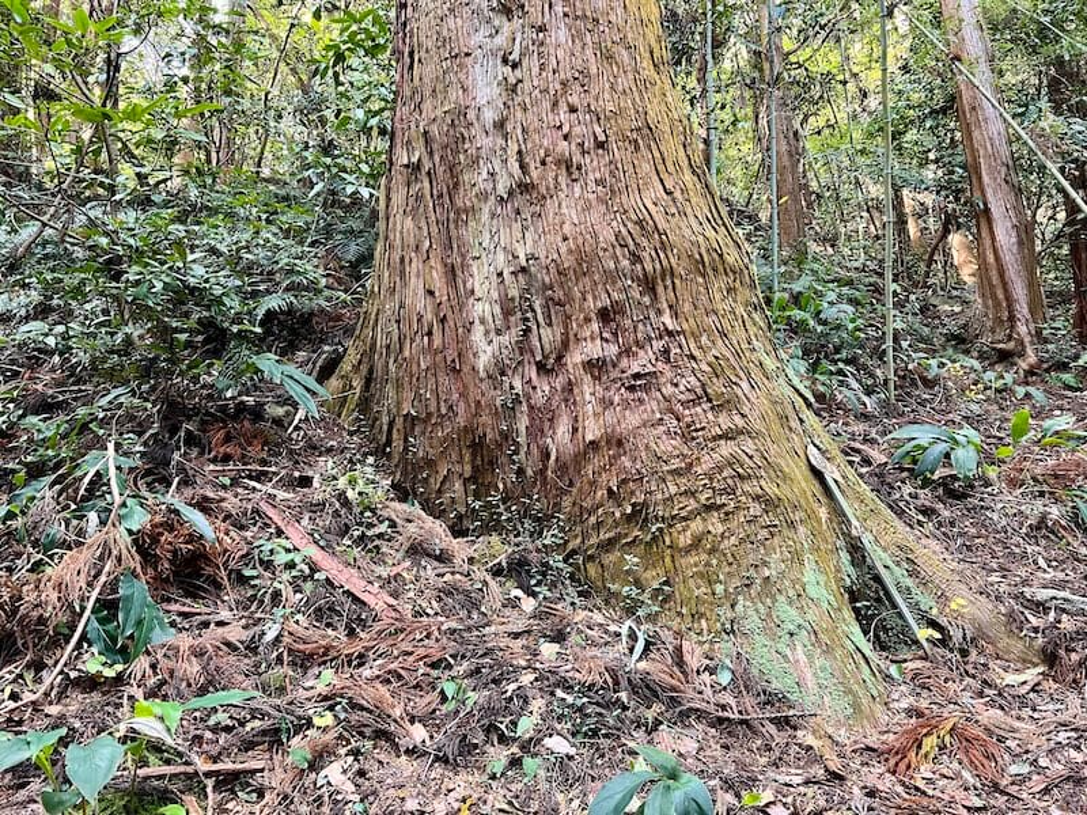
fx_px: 816
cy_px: 408
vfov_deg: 53.1
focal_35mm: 26
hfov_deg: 67.3
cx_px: 544
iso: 250
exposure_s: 1/60
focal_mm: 5.7
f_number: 1.5
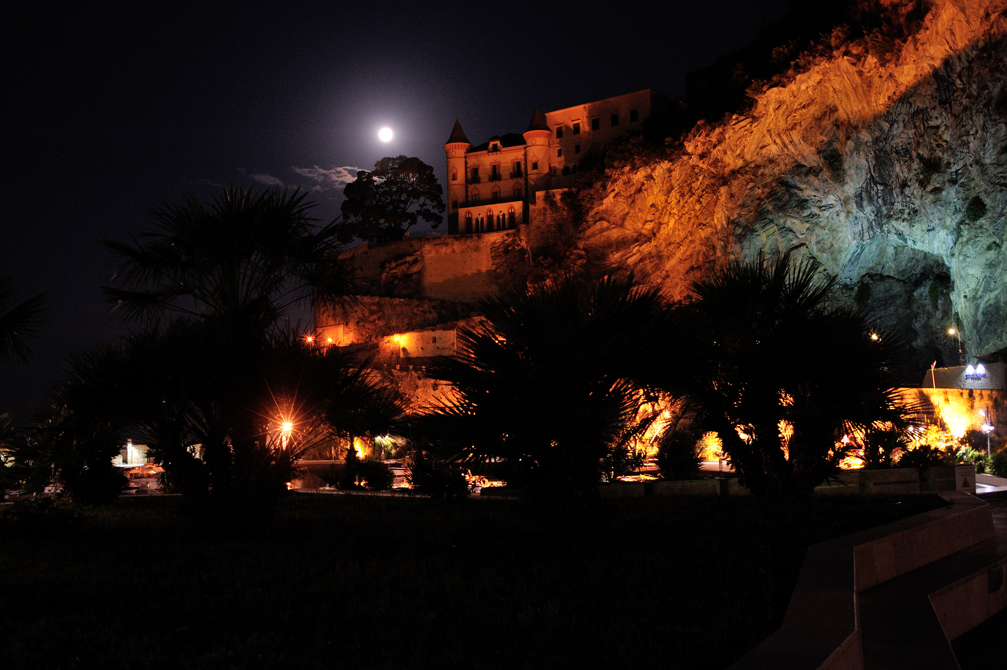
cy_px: 335
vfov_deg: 37.8
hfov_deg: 54.5
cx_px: 504
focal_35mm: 35
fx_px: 978
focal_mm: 35
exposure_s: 1/5
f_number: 5.6
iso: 1600
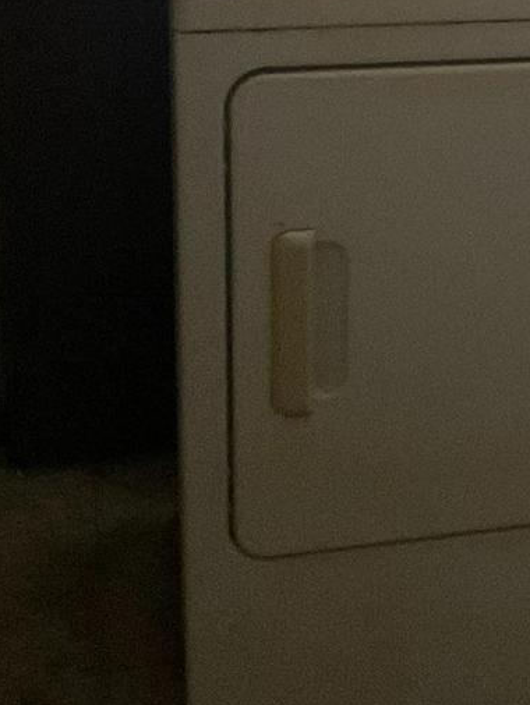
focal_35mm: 88
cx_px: 664
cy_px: -38
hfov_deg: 16.0
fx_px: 1795
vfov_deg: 21.3
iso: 500
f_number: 1.8
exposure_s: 1/24
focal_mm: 3
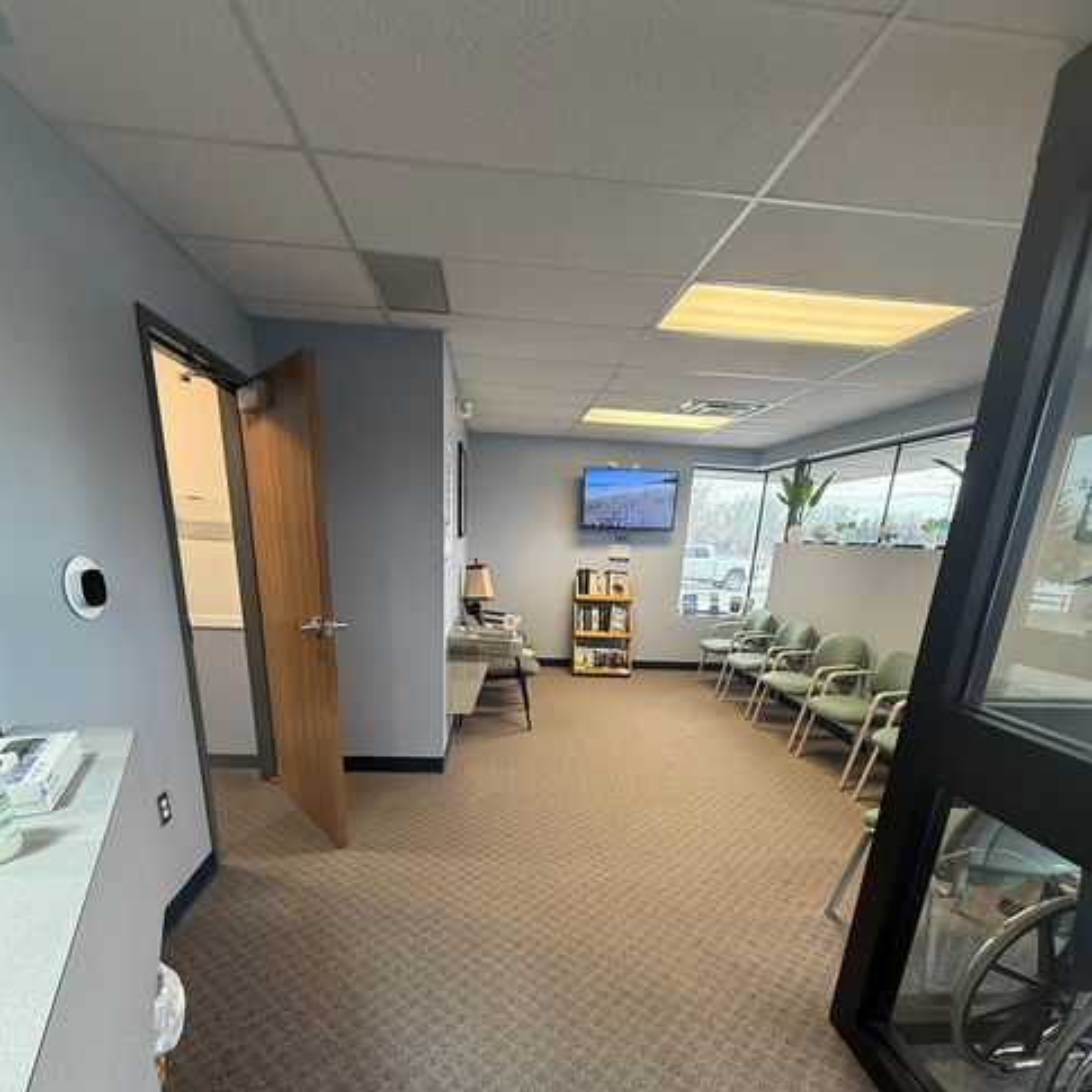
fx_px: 607
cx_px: 540
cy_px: 733
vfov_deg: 81.0
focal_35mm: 17
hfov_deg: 84.0
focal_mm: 2.22
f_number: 2.2
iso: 400
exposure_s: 1/120
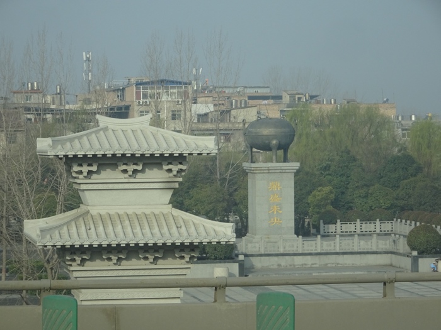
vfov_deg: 10.2
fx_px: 1860
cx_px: 220
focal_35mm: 146
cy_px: 165
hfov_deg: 13.5
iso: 160
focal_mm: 24.99
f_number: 5.6
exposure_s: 1/400
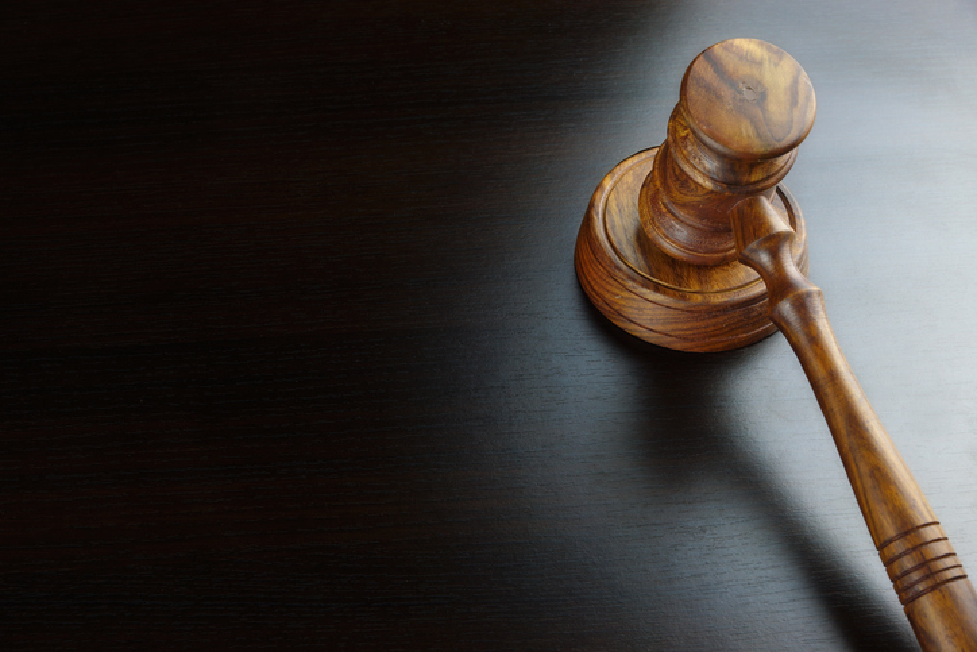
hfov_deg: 33.4
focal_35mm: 60
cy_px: 326
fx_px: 1629
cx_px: 488
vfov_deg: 22.6
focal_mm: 40
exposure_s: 1/4
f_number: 11
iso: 100
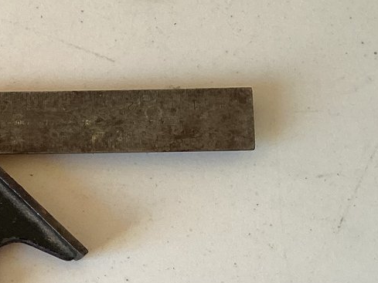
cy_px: 226
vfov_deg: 15.3
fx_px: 1049
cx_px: -86
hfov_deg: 19.2
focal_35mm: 96
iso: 50
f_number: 2.4
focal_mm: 3.3
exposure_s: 1/100
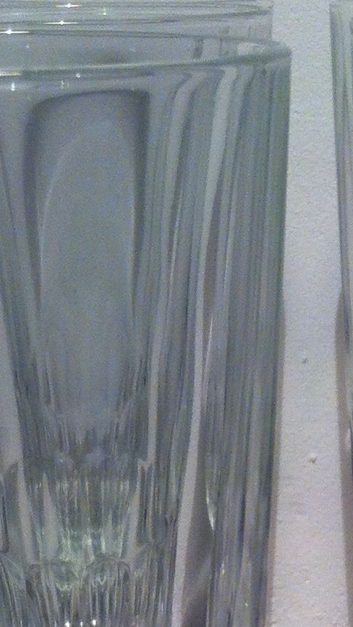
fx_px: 1881
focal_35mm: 113
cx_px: 308
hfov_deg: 10.7
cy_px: 679
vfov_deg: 18.3
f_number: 2.8
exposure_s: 1/17
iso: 100
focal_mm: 3.85
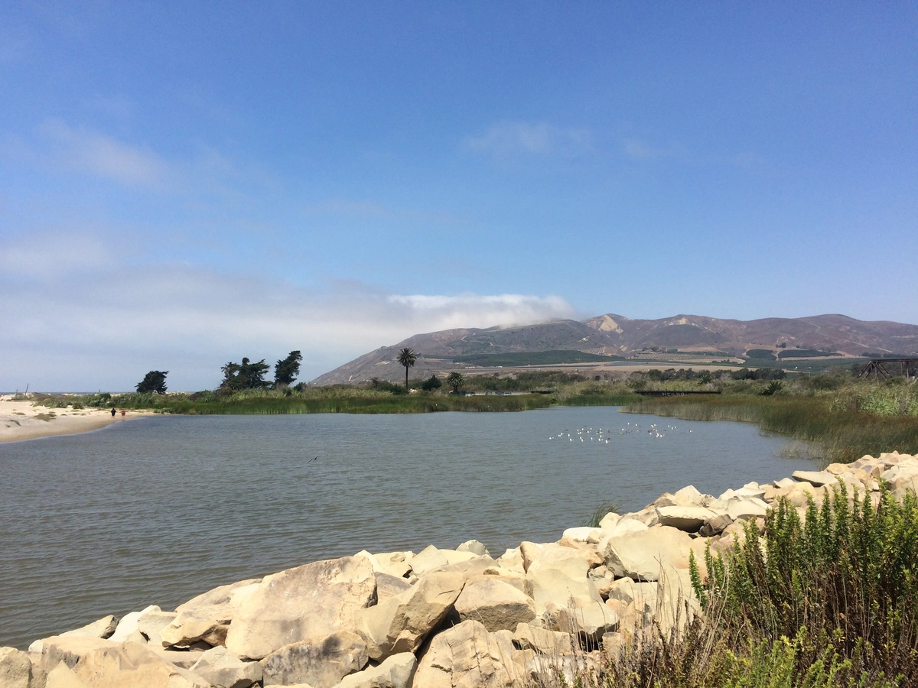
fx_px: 769
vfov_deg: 48.2
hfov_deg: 61.7
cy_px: 344
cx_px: 459
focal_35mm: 29
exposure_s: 1/2933
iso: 32
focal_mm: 4.15
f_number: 2.2
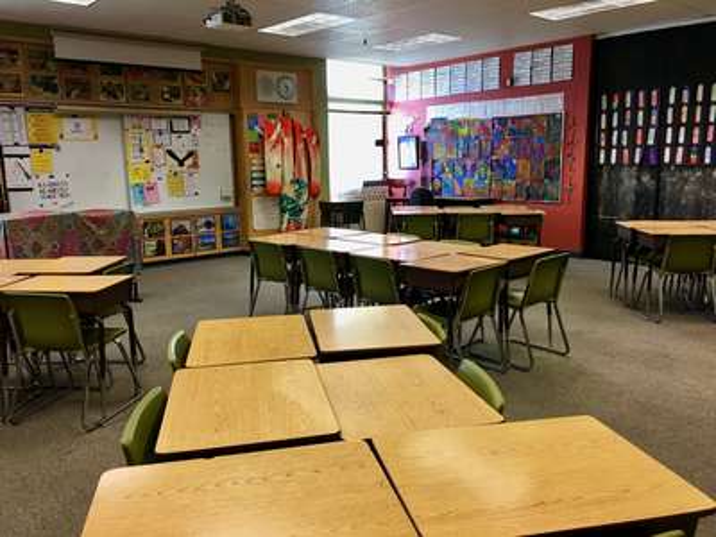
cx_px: 358
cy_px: 268
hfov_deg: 61.7
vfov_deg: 48.2
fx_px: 600
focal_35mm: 29
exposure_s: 1/15
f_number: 2.2
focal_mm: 4.15
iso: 40
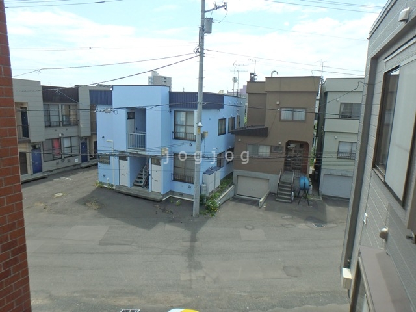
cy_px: 156
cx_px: 208
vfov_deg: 63.4
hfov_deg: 79.0
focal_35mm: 21
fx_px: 252
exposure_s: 1/1000
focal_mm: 3.7
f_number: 3.5
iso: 125
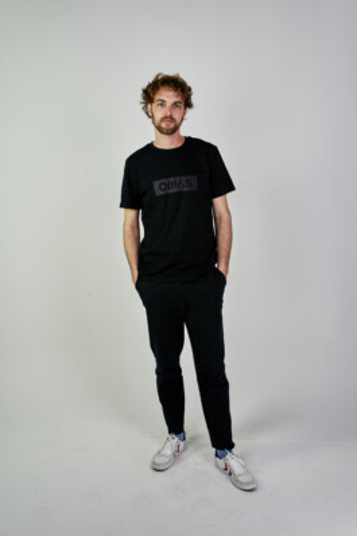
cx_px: 178
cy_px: 268
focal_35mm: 35
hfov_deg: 37.8
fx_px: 521
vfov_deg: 54.5
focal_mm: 35
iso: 400
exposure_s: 1/250
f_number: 4
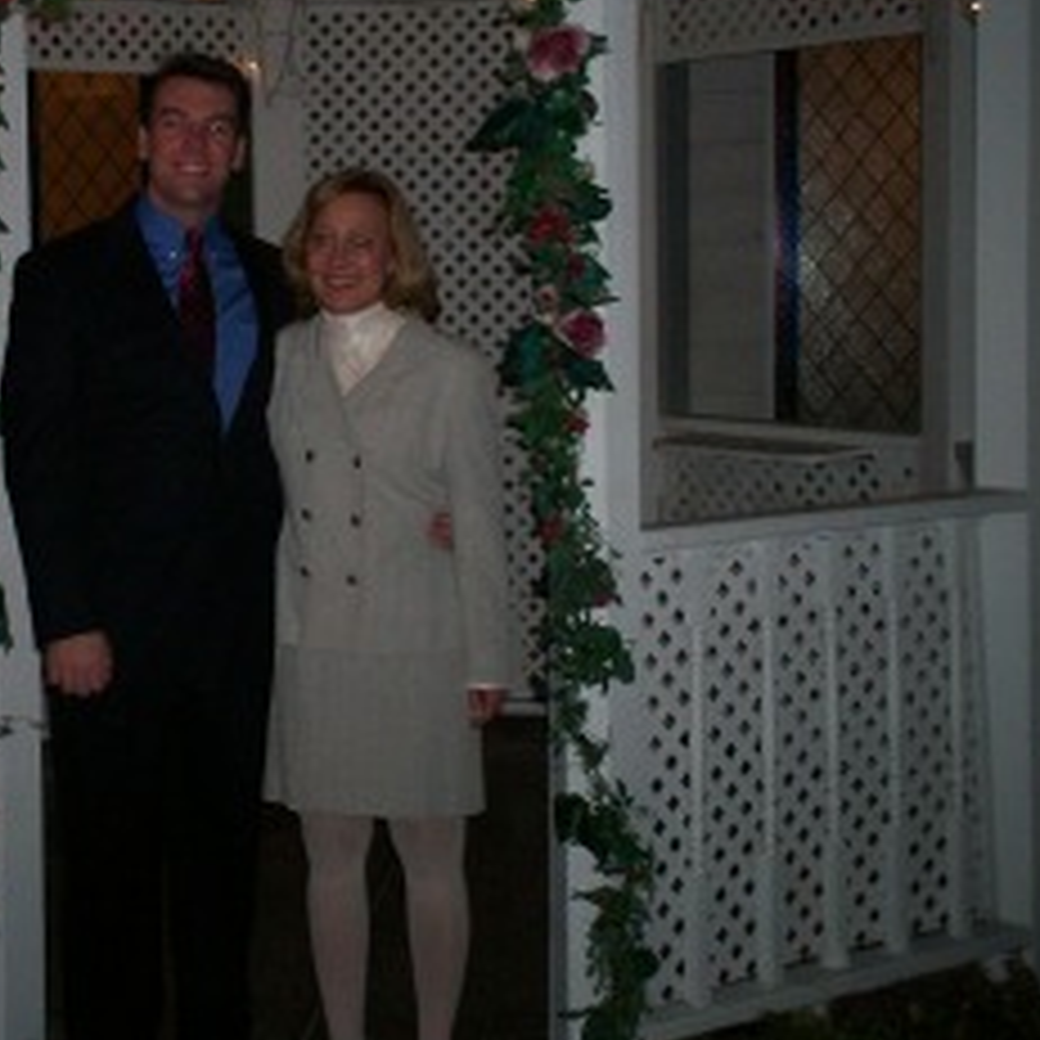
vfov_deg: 27.5
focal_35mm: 62
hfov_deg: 27.3
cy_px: 326
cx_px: 239
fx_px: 2107
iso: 140
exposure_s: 1/60
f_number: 4.5
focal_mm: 6
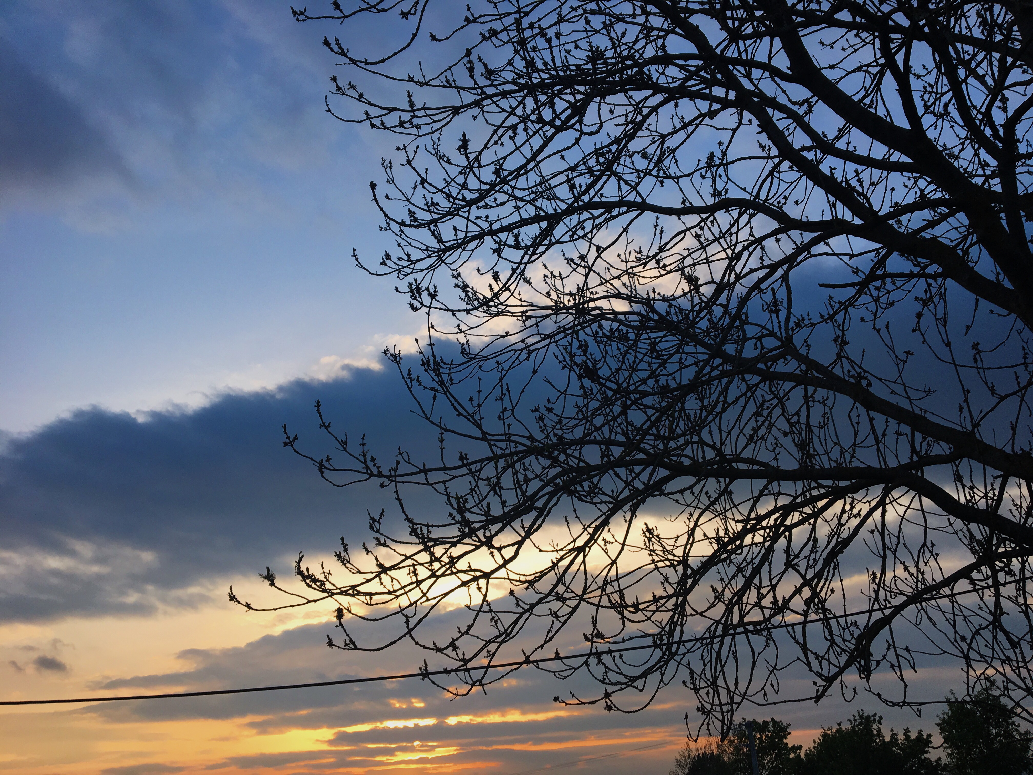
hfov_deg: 61.7
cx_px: 516
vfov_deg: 48.2
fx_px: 865
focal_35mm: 29
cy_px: 388
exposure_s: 1/625
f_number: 2.2
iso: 25
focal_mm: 4.15
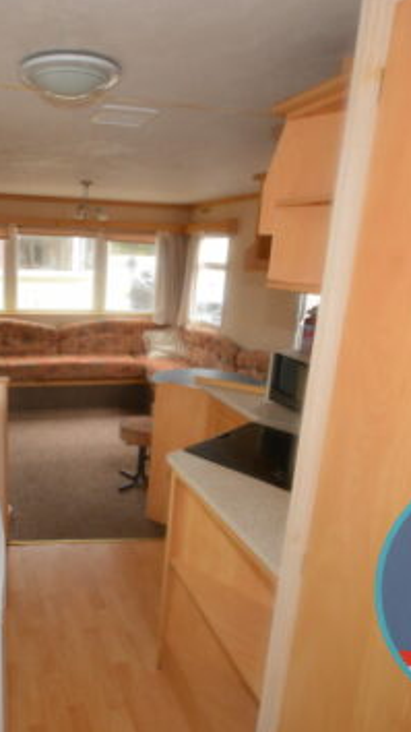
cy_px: 364
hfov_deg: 45.4
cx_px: 85
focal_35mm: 24
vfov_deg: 76.3
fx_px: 465
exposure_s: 1/60
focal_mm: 10
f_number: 4
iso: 640
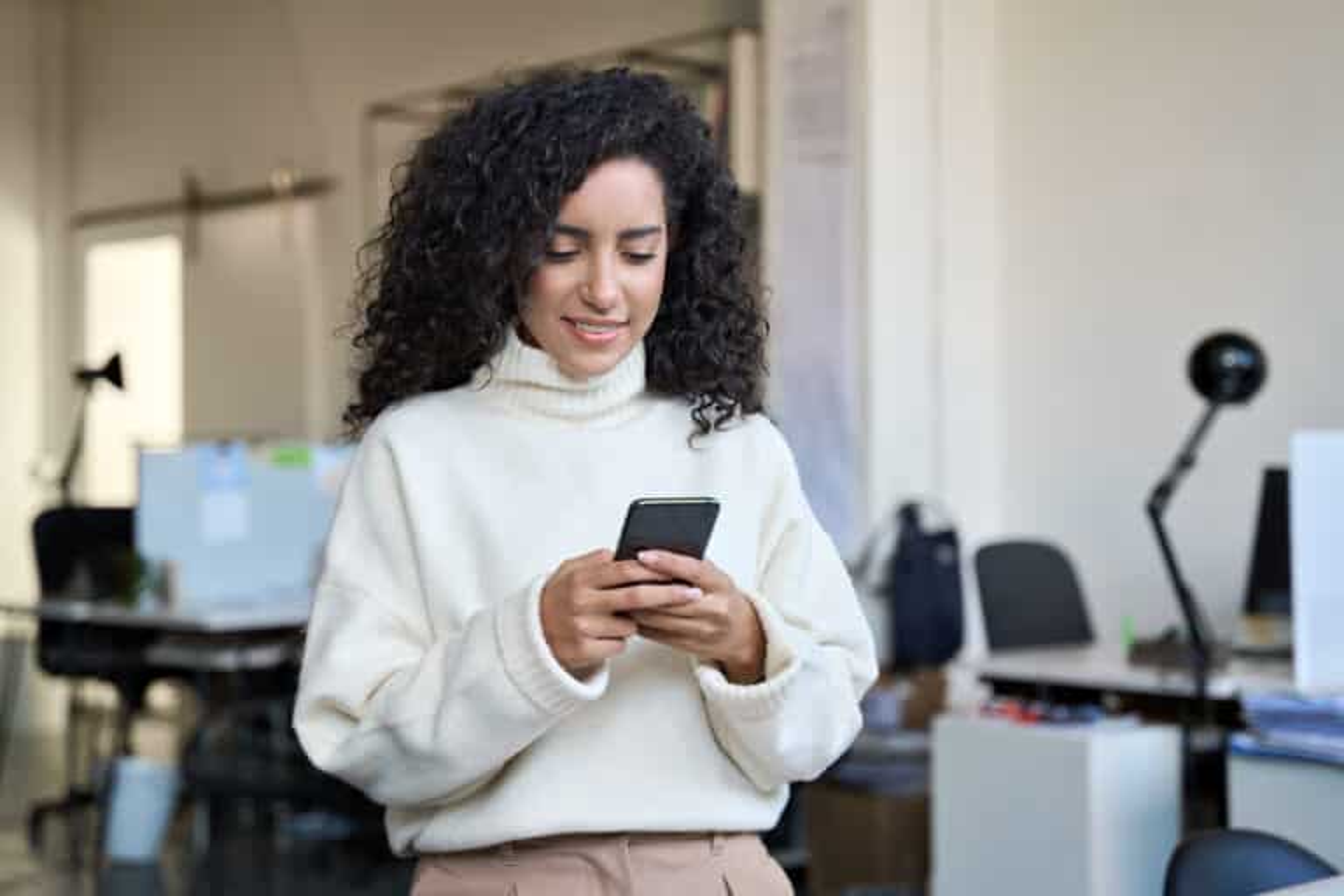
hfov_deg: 33.4
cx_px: 672
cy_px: 448
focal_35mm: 60
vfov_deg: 22.6
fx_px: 2240
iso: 800
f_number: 2.8
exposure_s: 1/200
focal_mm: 60
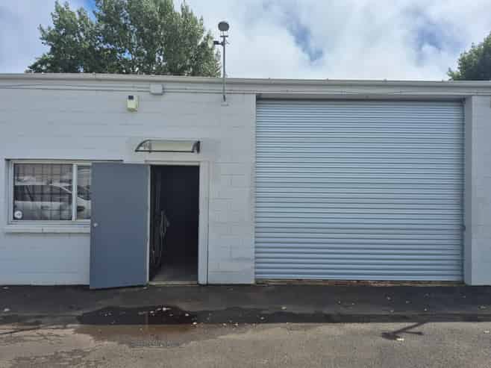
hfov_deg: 73.9
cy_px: 184
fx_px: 326
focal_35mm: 23
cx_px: 246
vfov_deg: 58.8
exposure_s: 1/3432
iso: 25
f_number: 1.8
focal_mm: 5.4
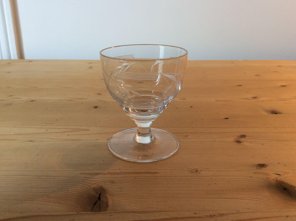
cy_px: 110
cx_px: 148
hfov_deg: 56.9
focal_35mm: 32
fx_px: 273
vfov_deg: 44.1
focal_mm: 3.3
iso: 50
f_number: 2.4
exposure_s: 1/50
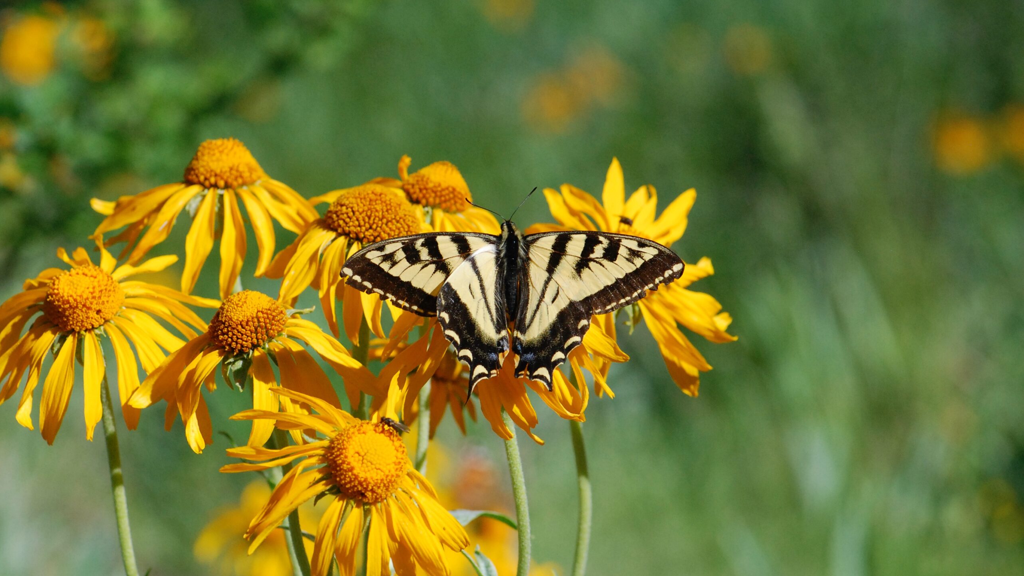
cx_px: 512
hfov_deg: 13.0
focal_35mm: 166
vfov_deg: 7.3
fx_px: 4494
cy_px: 286
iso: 640
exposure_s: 1/1600
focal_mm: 105
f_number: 8
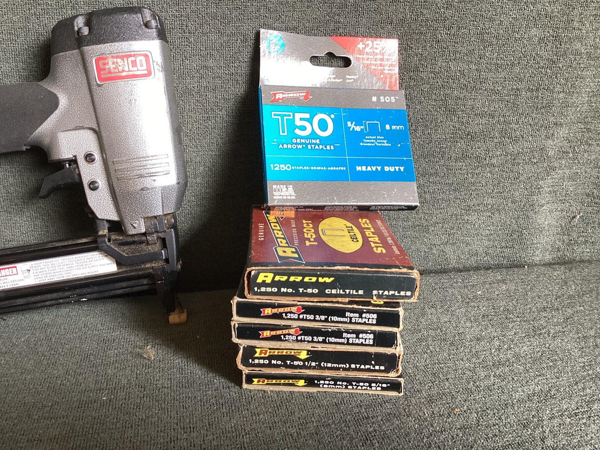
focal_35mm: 31
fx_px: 537
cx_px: 300
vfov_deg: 45.4
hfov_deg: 58.3
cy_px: 225
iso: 125
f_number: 2.4
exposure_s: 1/60
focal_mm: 3.3
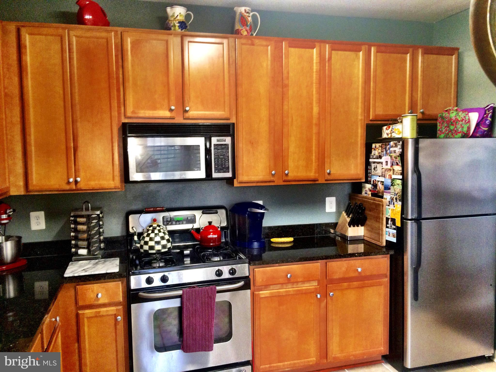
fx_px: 416
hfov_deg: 61.7
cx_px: 248
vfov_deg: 48.2
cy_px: 186
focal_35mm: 29
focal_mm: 4.15
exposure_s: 1/30
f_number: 2.2
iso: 125
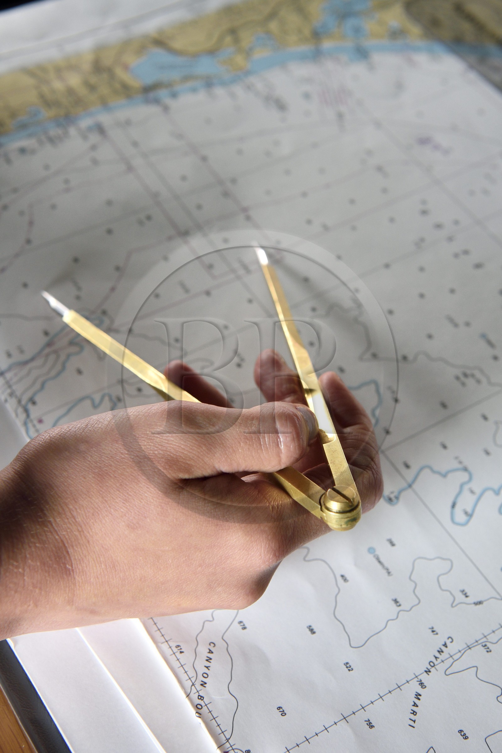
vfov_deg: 35.6
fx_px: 1171
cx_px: 251
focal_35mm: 56
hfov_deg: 24.2
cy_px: 376
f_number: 7.1
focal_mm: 56
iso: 800
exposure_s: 1/40
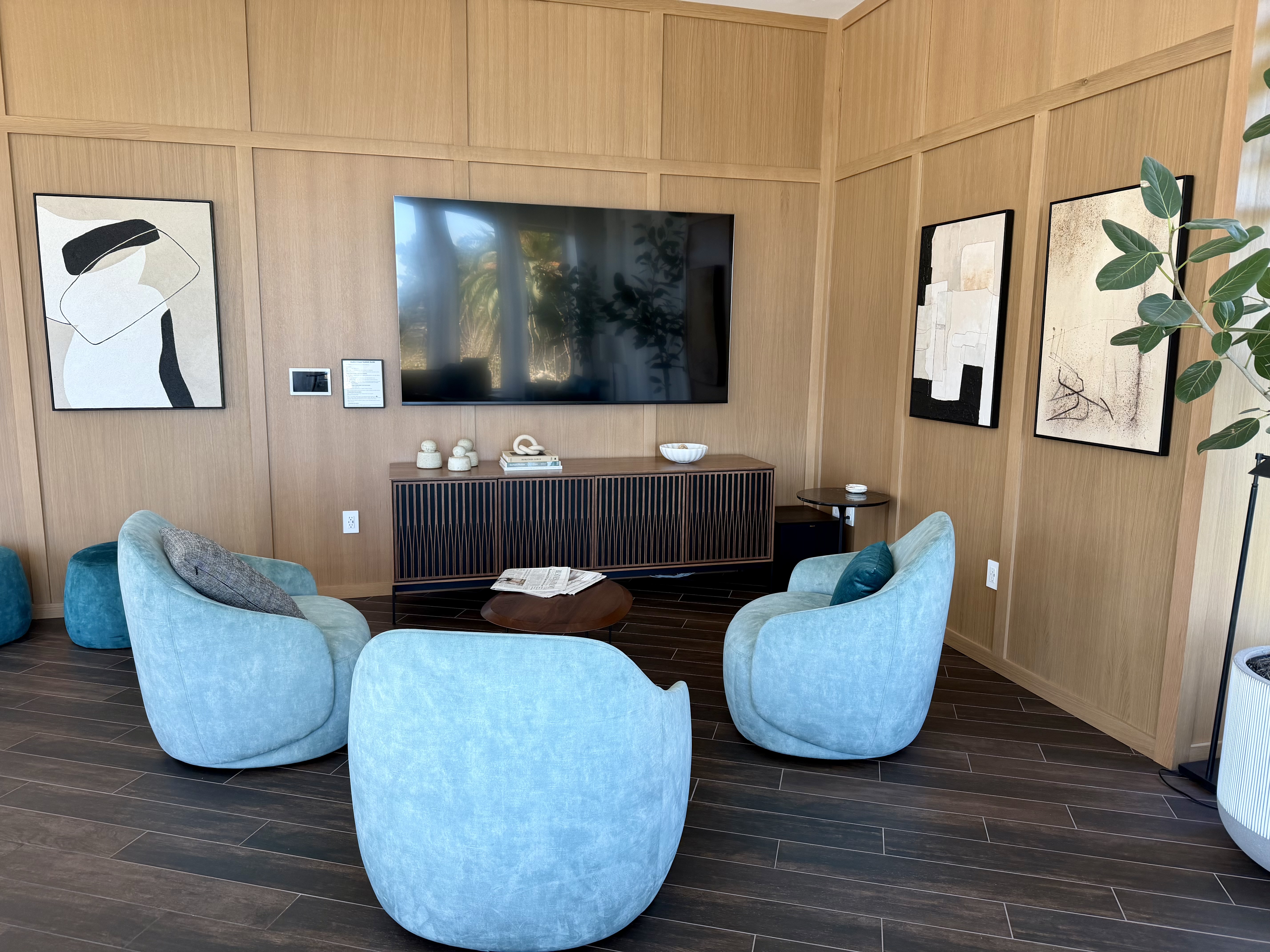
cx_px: 635
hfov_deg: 71.6
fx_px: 881
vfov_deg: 56.8
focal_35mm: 24
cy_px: 476
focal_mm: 6.76
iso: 125
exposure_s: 1/121
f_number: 1.78
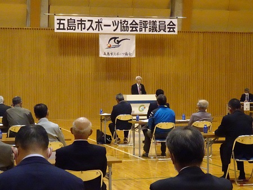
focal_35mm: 83
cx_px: 126
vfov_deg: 17.8
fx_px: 606
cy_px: 95
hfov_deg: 23.6
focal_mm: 13.05
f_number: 5
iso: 3200
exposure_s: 1/80
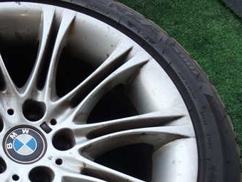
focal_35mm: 53
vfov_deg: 26.9
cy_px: 152
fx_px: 371
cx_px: 33
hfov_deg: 34.5
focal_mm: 5.4
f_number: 3.2
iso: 100
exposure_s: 1/125
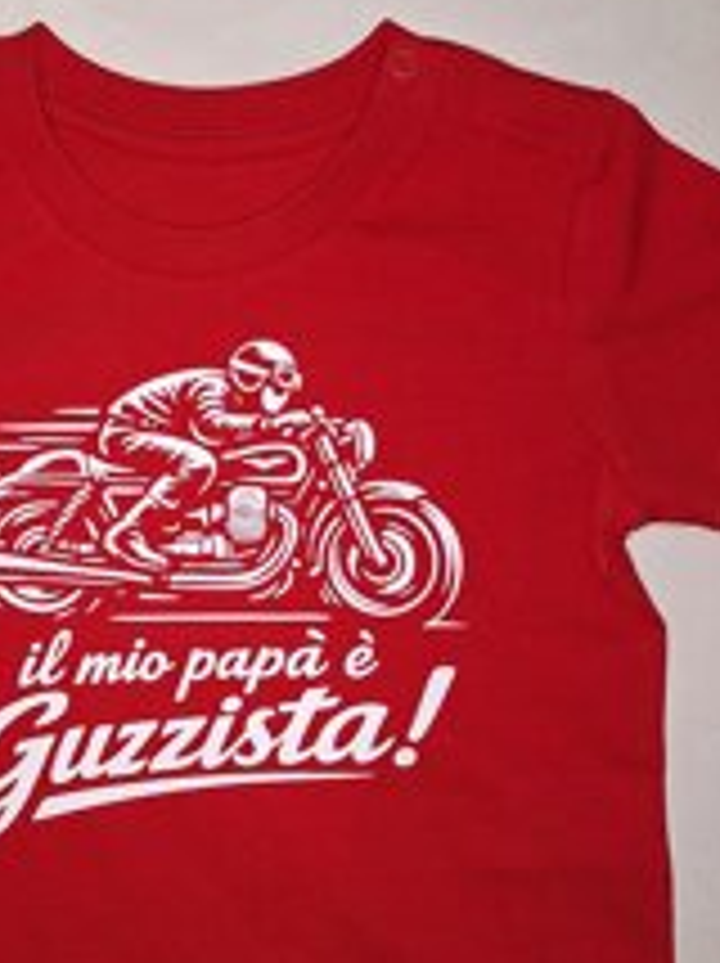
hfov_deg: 33.0
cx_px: 198
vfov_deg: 43.8
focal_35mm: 43
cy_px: 544
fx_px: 1195
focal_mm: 5.54
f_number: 1.8
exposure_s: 1/50
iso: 50
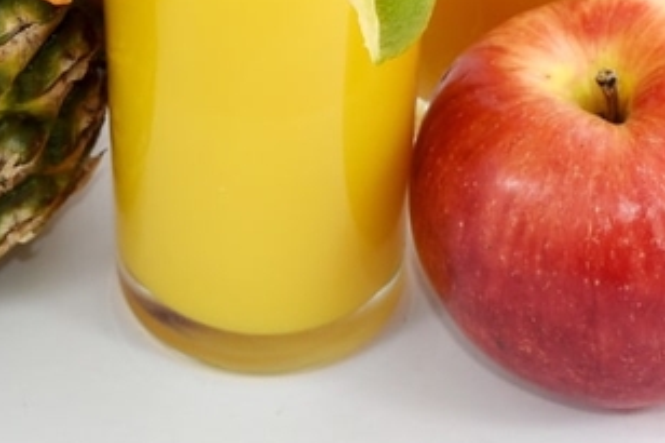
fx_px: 2732
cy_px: -90
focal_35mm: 148
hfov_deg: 13.8
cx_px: 160
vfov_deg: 9.1
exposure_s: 1/125
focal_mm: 38
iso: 100
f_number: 8
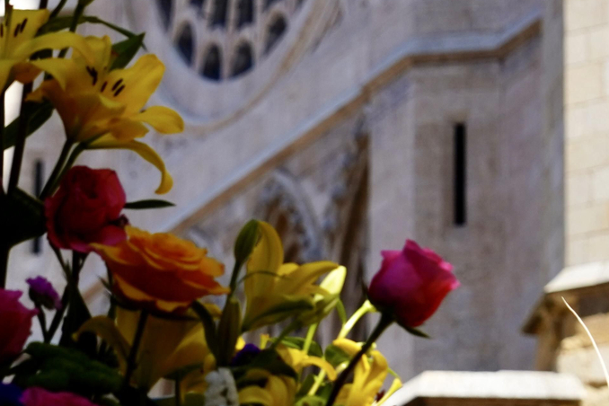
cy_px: -39
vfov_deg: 4.6
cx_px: 104
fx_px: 5041
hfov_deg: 6.9
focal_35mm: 298
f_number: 8
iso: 250
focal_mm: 101
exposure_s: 1/640
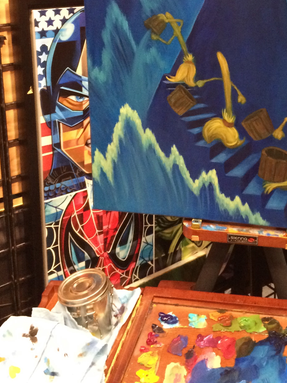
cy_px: 70
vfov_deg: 35.5
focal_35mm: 52
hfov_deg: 27.3
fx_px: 575
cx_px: 245
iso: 250
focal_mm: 4.15
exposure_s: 1/20
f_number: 2.2
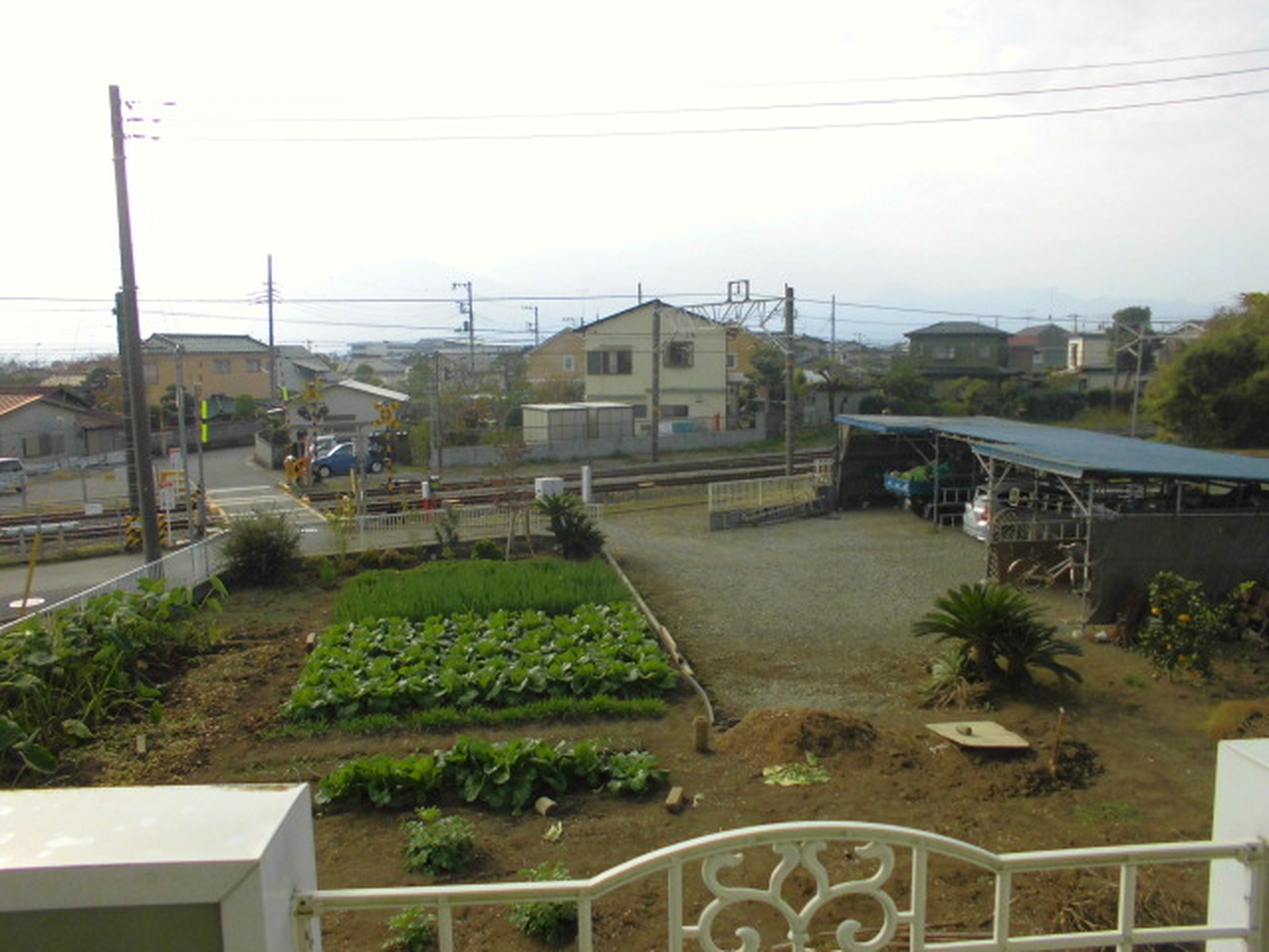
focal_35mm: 26
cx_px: 634
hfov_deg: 67.3
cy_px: 476
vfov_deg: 53.1
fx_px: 953
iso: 100
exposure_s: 1/400
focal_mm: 4.6
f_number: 3.5
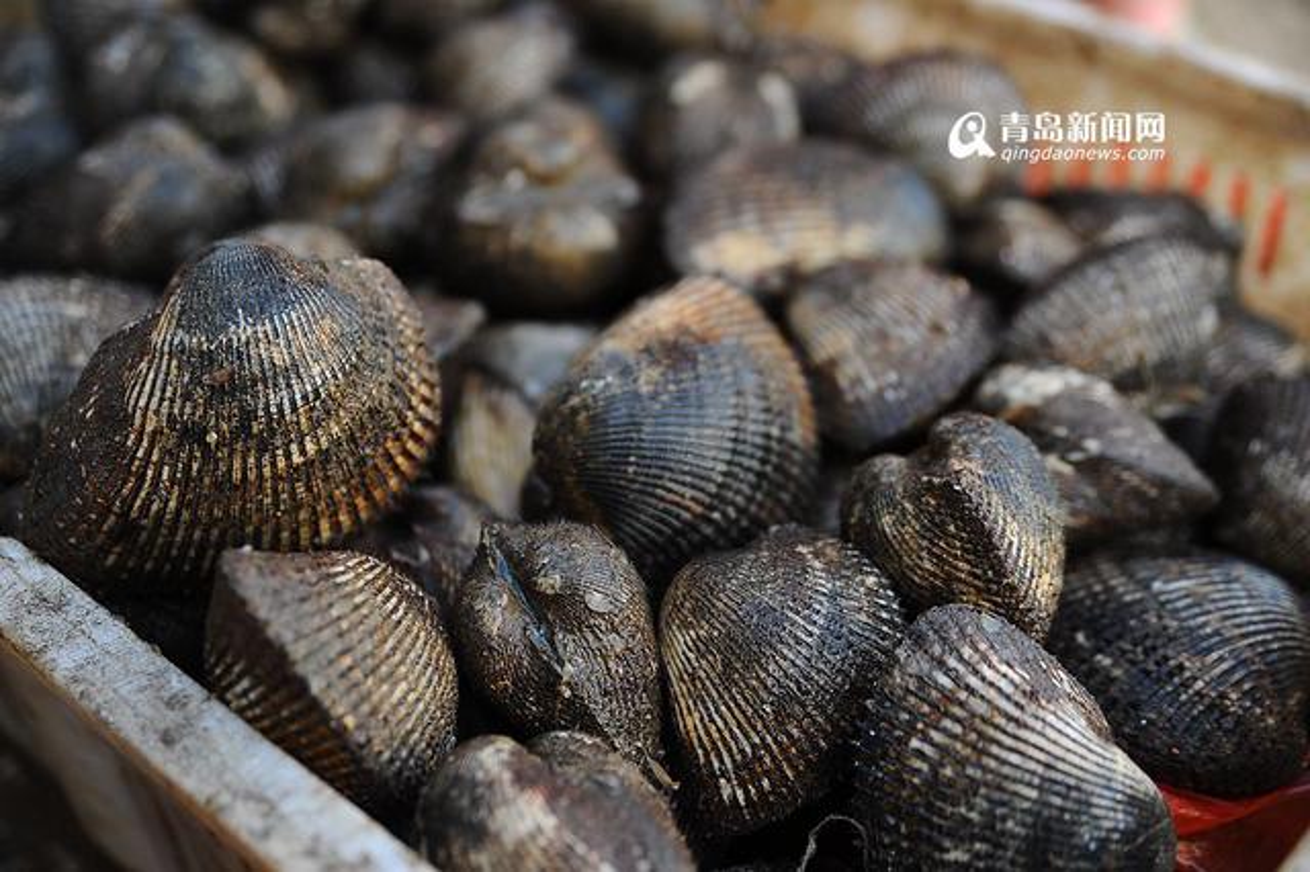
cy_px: 436
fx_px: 1746
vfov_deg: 28.0
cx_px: 655
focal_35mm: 48
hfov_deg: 41.1
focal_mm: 48
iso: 200
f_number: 2.8
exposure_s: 1/200
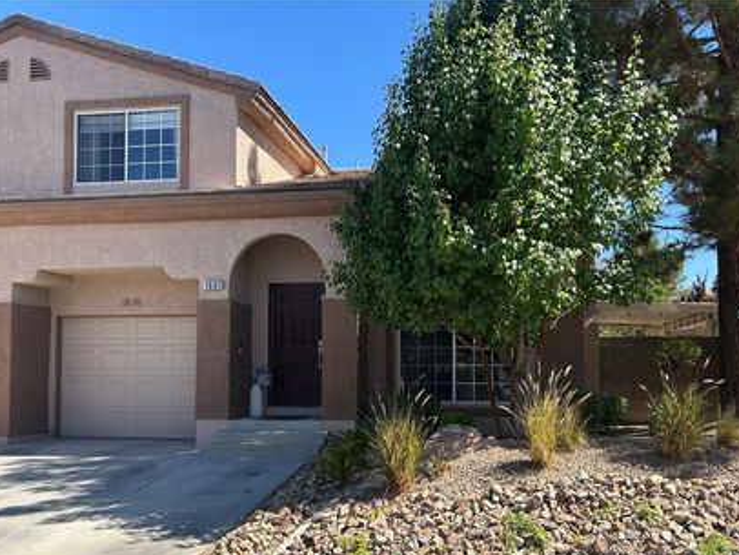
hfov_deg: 56.8
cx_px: 390
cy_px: 339
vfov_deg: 43.9
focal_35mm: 32
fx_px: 684
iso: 50
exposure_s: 1/1934
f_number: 1.5
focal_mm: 5.7
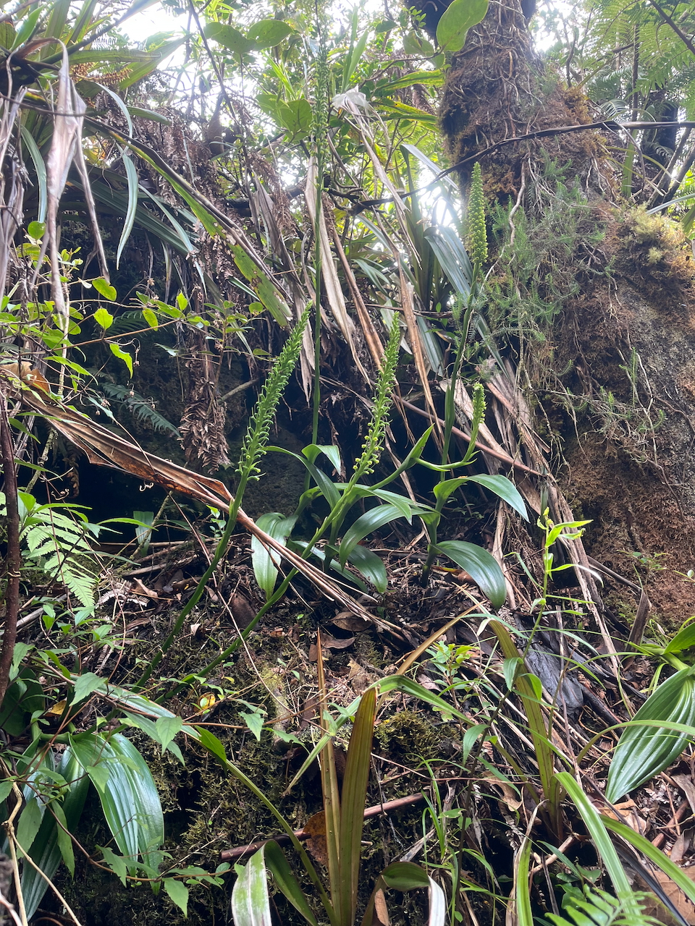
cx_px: 348
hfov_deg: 53.1
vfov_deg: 67.3
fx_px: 696
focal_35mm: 26
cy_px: 463
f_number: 1.6
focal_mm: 5.1
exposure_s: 1/122
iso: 80
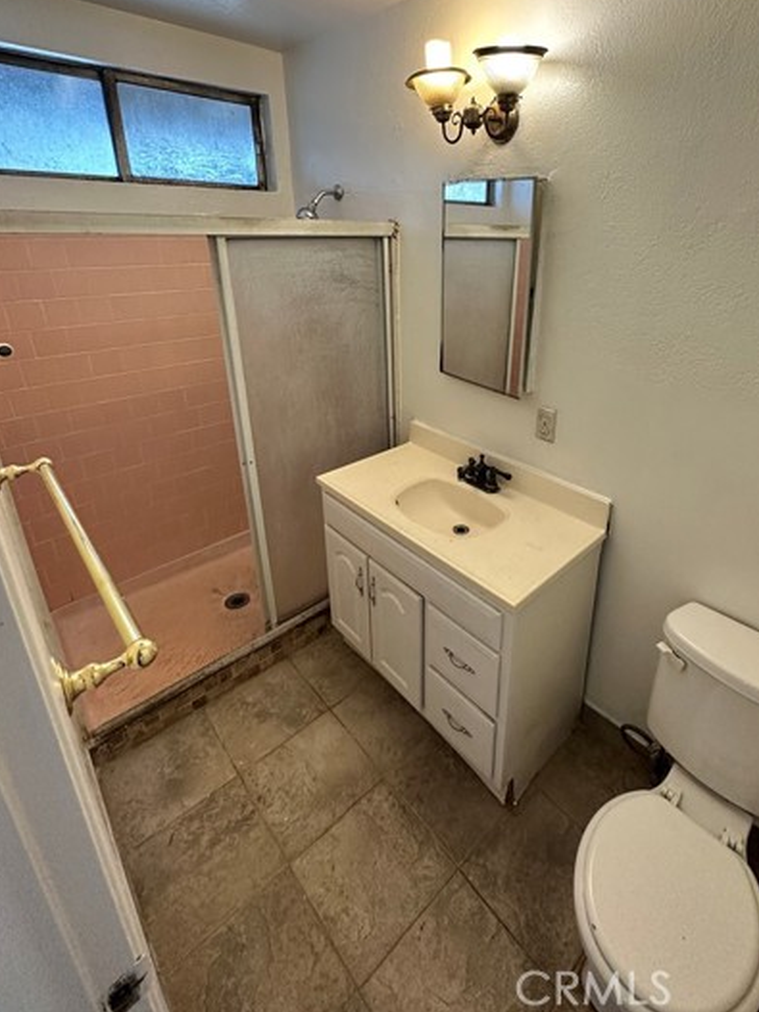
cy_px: 401
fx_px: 497
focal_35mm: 17
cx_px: 450
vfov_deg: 89.8
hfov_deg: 74.0
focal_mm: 2.22
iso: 250
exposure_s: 1/120
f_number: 2.2
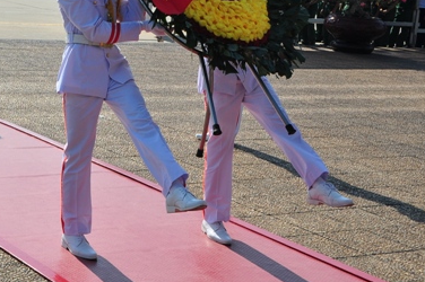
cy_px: 14
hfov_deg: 23.3
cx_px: -12
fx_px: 979
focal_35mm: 83
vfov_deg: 16.2
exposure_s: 1/320
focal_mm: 26
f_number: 9
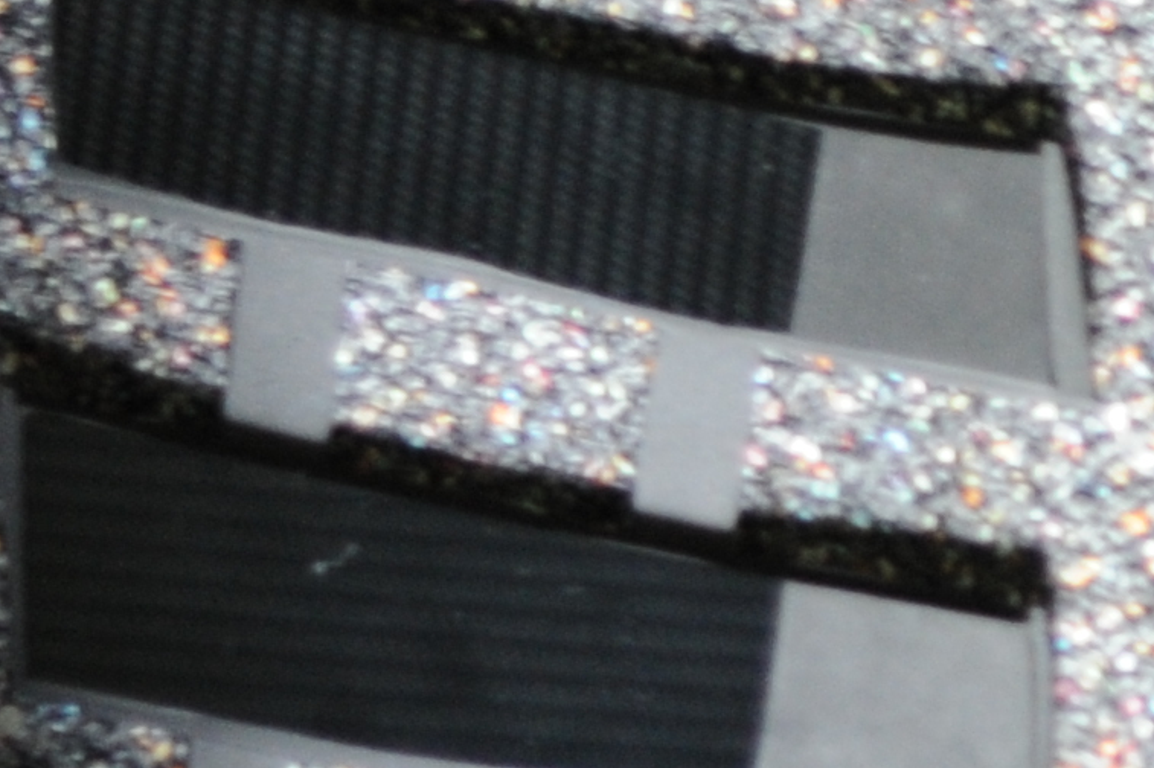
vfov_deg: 4.9
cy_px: 494
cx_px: 2463
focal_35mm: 281
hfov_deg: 7.0
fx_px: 9003
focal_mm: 50
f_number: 2
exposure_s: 1/10
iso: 1600
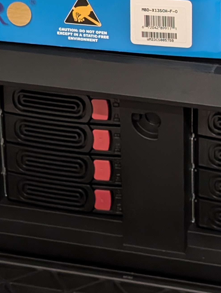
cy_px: 30
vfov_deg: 12.8
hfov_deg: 9.7
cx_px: 96
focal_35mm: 153
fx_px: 1299
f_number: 1.68
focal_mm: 6.9
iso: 425
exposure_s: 1/25
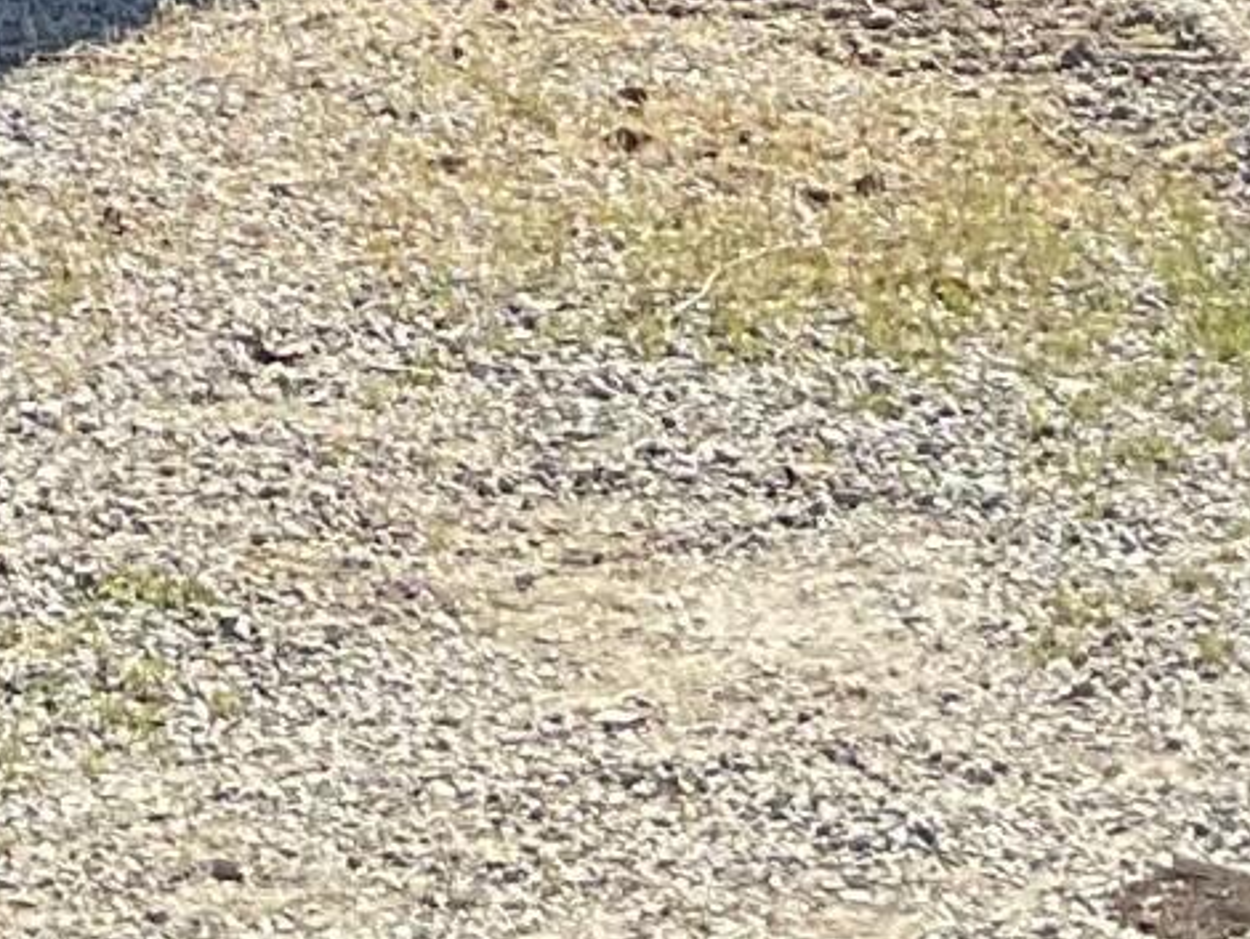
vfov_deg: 7.1
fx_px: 6684
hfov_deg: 10.3
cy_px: -2019
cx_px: -644
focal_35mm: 185
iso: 16
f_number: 1.8
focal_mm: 3
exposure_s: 1/1377
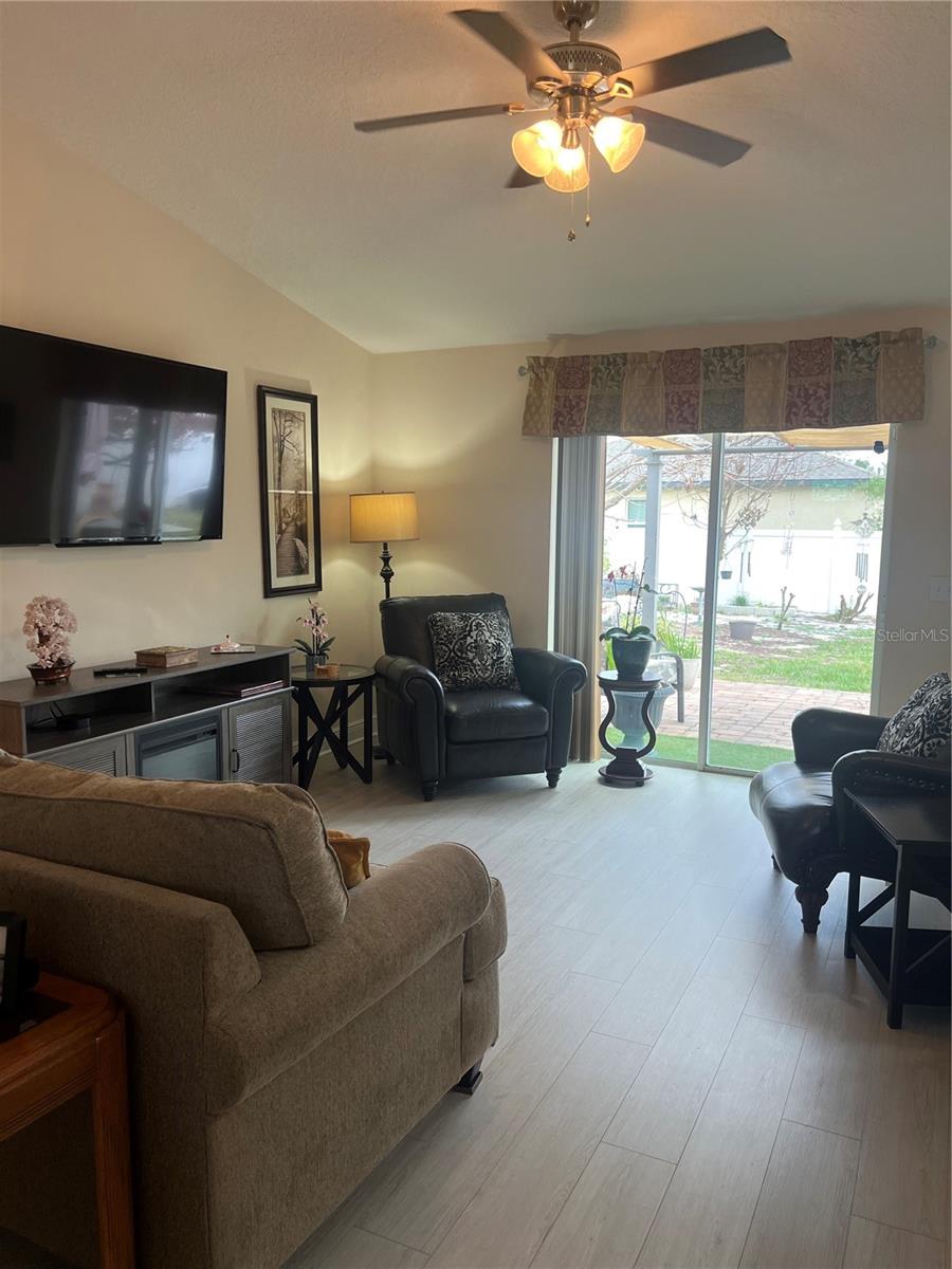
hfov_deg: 53.1
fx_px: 953
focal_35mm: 26
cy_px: 634
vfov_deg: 67.3
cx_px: 476
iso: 64
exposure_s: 1/120
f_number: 1.5
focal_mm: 5.7
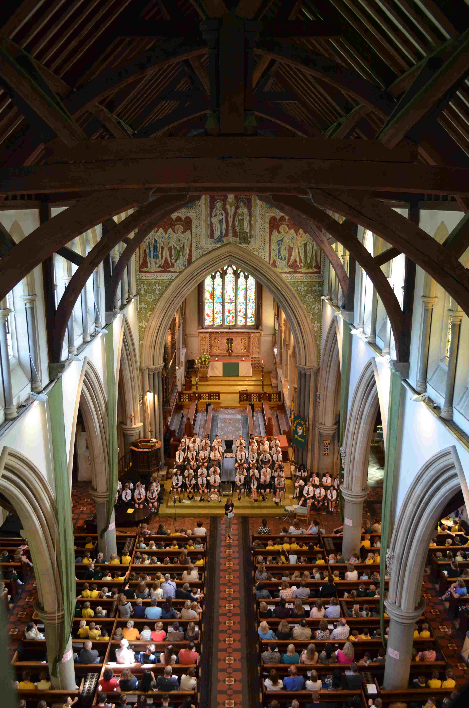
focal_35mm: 30
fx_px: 589
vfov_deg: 62.0
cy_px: 354
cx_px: 234
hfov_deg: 43.4
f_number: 3.8
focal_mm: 20
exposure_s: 1/30
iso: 800
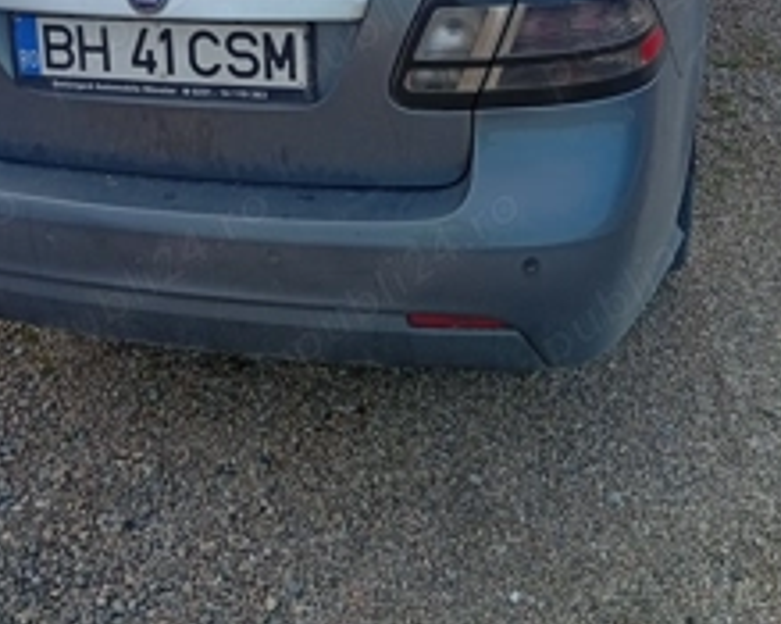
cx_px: 278
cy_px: 61
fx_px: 1109
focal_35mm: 48
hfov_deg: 38.5
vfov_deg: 30.1
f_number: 1.8
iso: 52
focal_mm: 3.84
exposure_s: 1/405
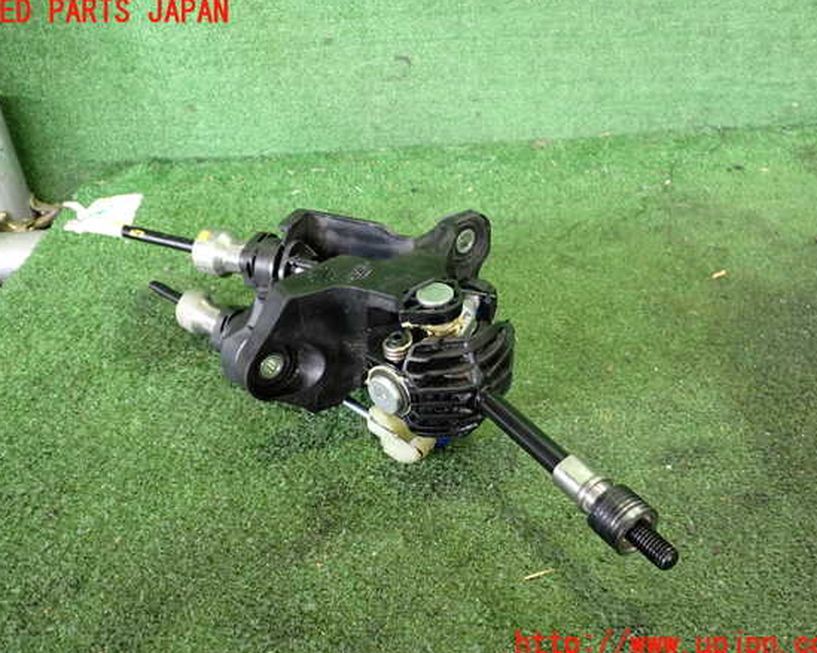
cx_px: 405
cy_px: 329
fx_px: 774
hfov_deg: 55.7
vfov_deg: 45.8
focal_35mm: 32
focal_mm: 5.4
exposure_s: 1/30
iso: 640
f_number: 2.3
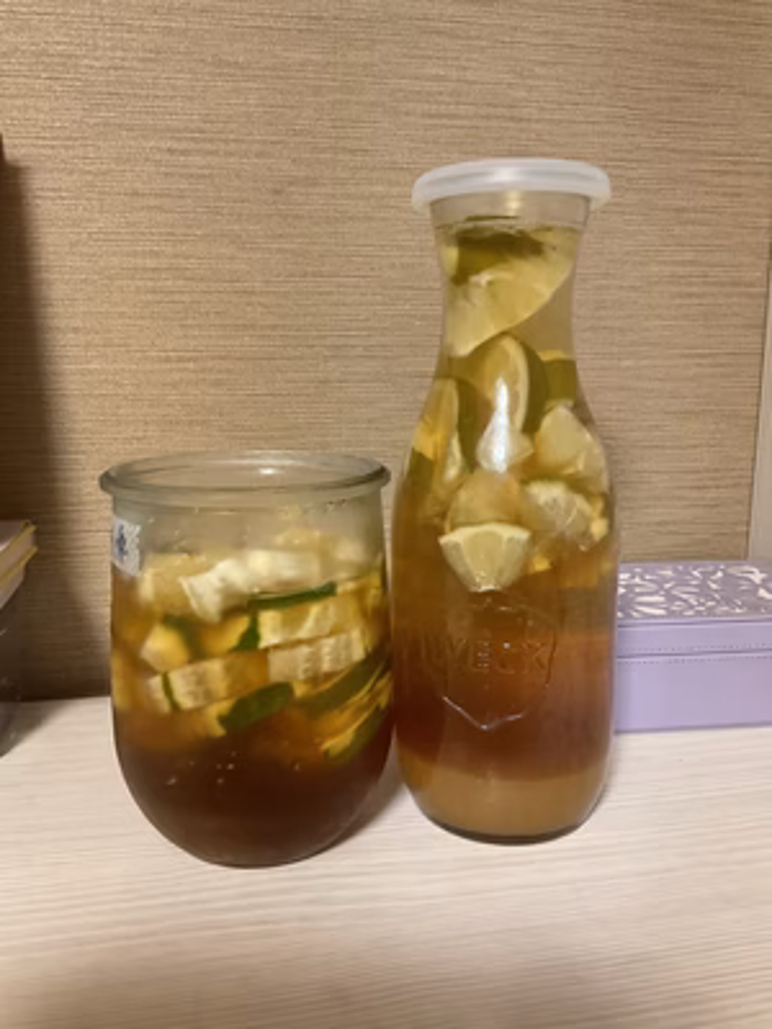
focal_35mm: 29
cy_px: 514
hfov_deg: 48.2
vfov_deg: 61.7
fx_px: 862
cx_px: 386
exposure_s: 1/60
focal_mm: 3
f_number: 1.8
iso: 200
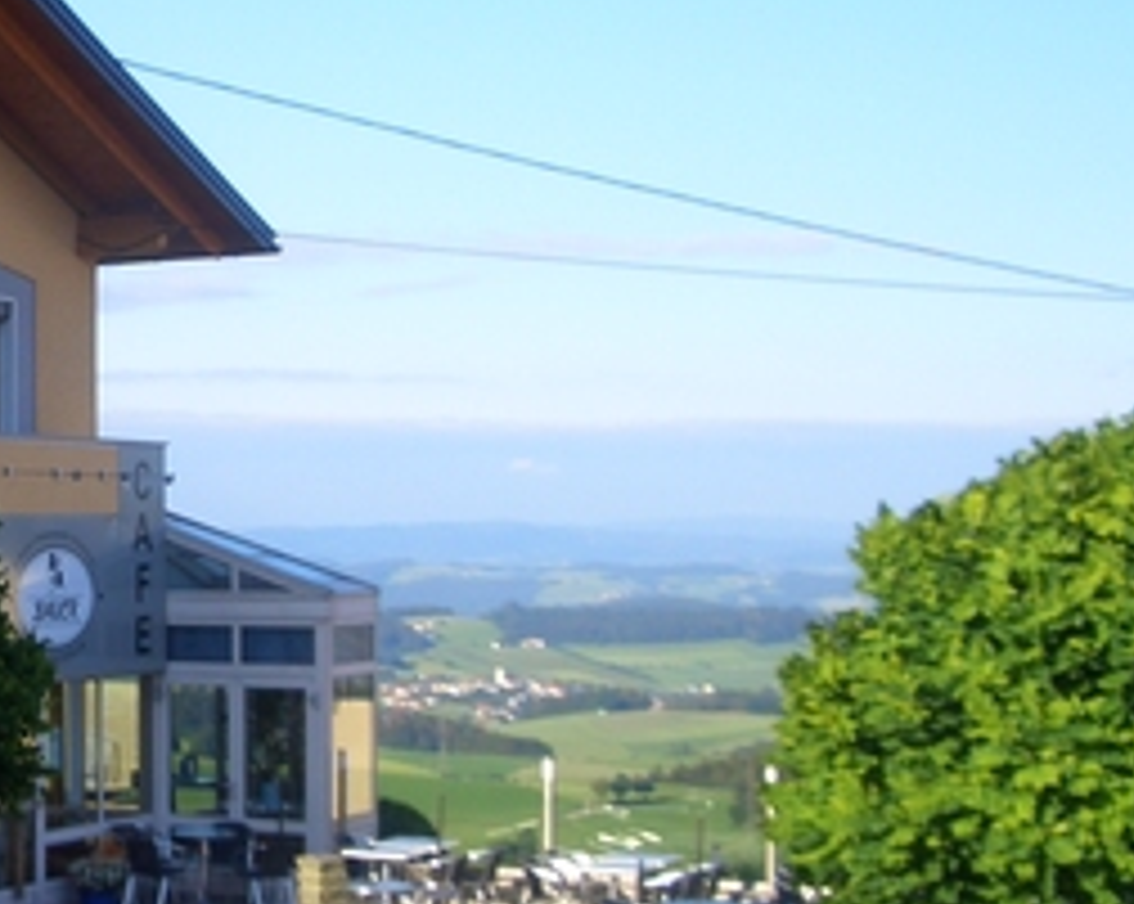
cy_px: 450
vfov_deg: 20.1
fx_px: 2548
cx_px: -45
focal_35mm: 76
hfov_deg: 23.8
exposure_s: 1/200
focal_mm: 5.8
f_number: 4.3
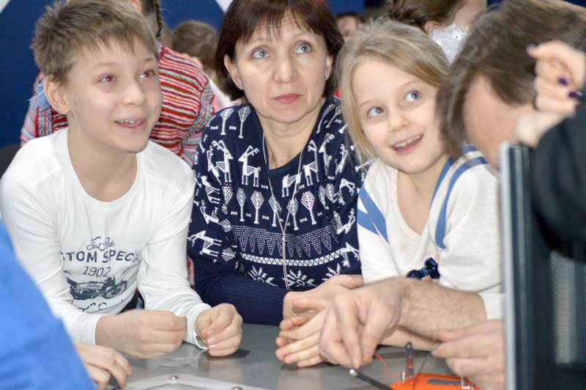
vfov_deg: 16.5
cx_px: 293
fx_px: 1342
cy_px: 195
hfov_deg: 24.6
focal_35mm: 82
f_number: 4
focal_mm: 55
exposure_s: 1/60
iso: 2000
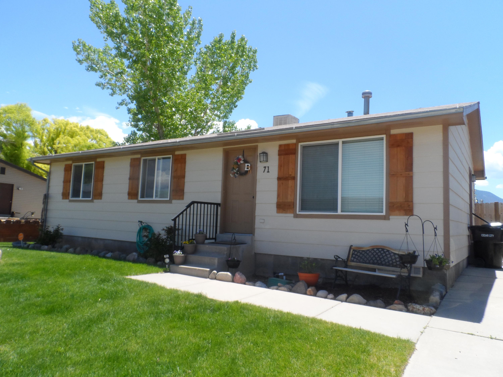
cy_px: 188
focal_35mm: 24
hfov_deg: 71.6
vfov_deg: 56.8
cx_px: 252
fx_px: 349
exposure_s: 1/350
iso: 80
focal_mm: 4
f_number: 4.5
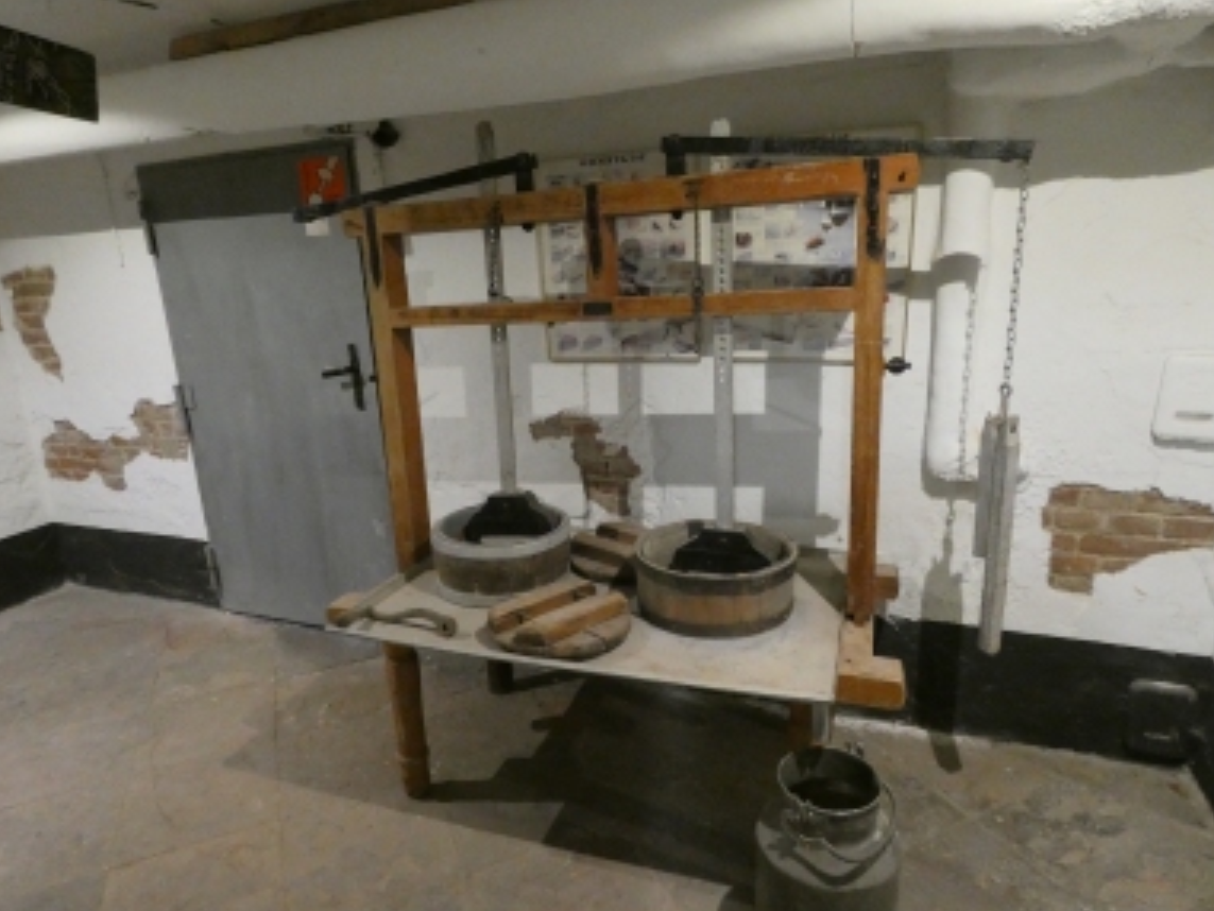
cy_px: 456
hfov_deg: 79.0
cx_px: 605
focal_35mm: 21
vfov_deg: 63.5
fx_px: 737
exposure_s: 1/60
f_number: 2.8
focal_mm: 3.6
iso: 1000
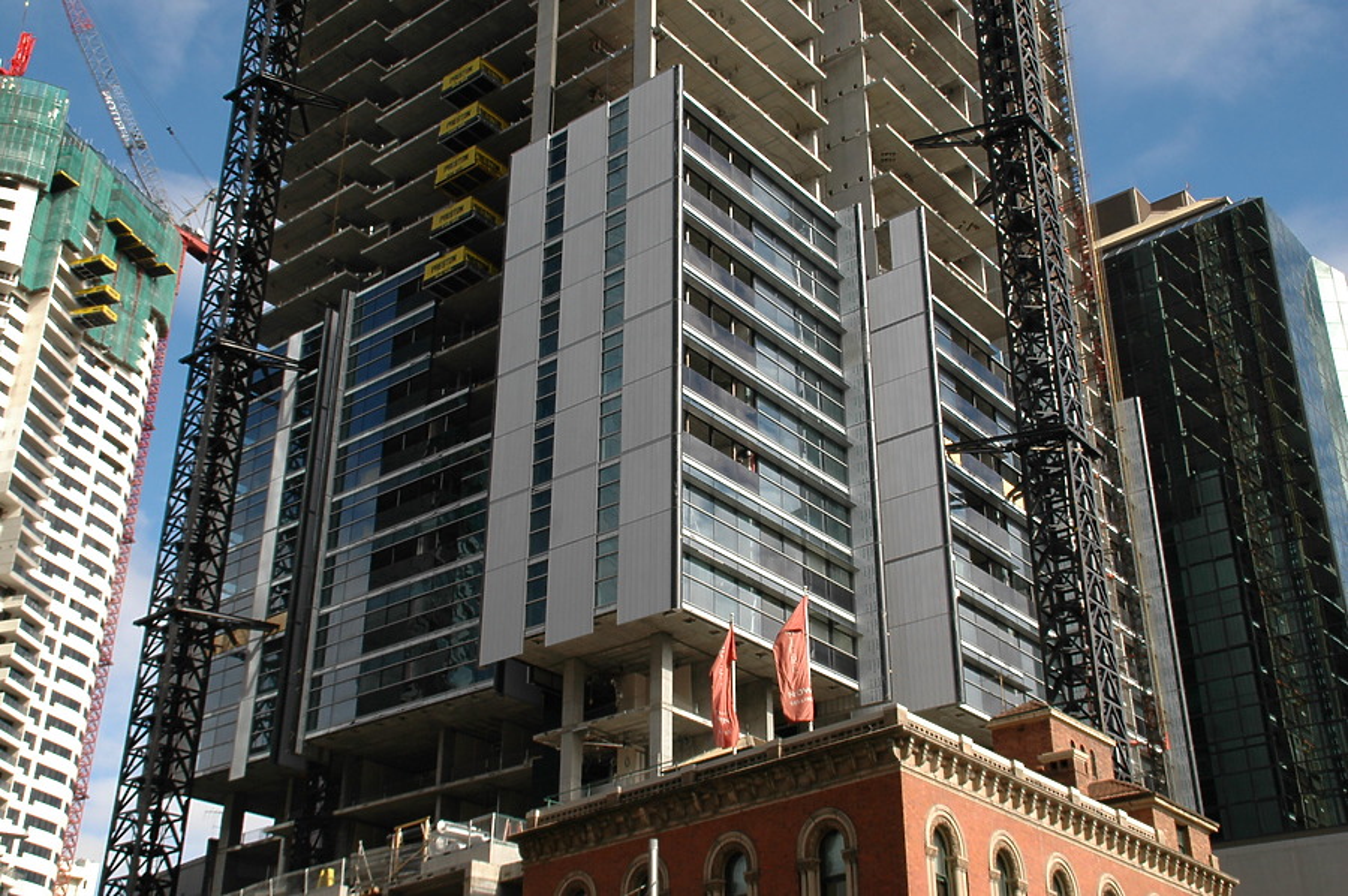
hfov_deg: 46.4
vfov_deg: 31.8
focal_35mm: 42
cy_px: 448
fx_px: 1571
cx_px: 674
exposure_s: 1/250
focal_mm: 28
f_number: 8
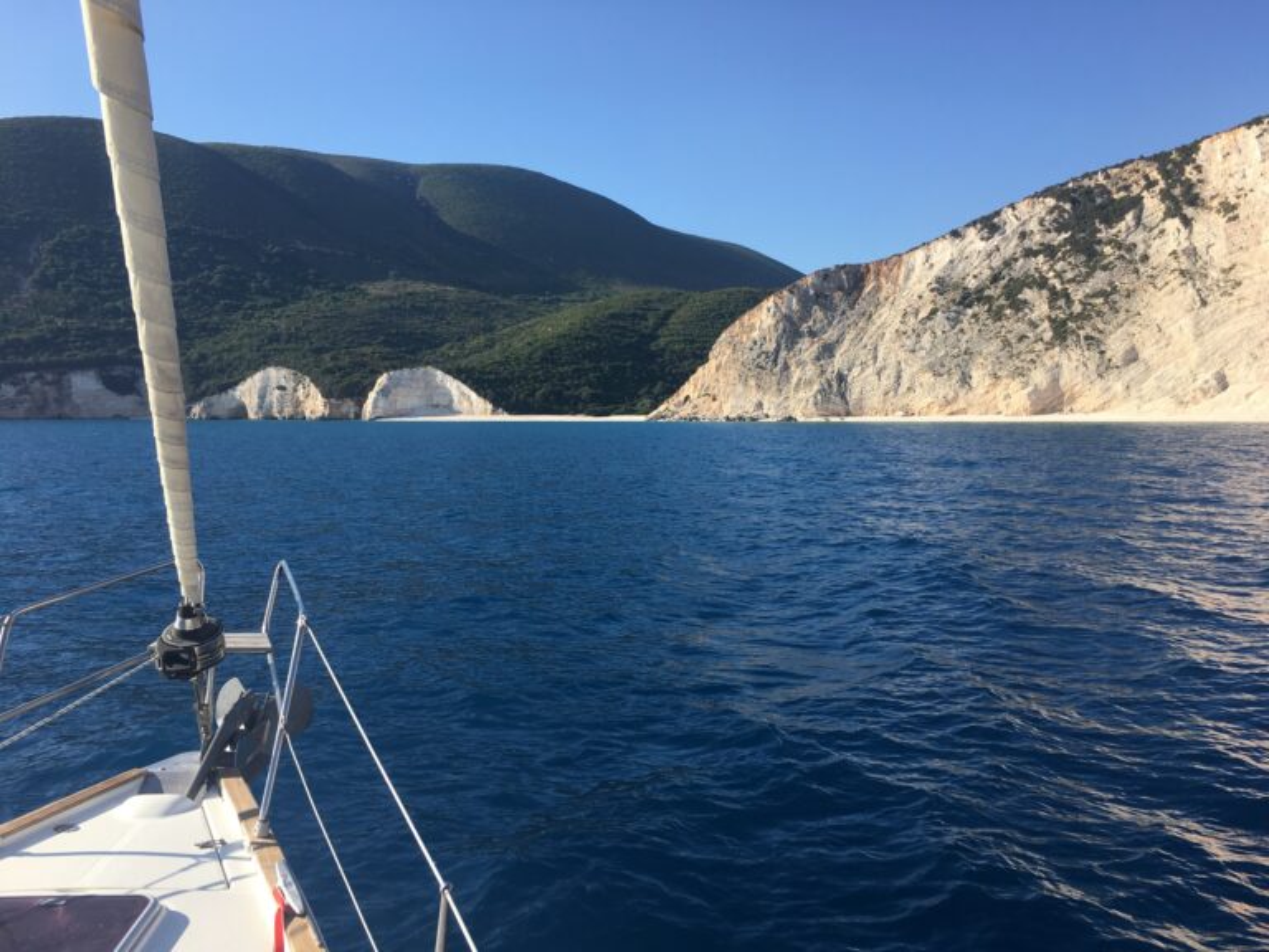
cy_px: 476
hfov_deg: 61.7
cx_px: 634
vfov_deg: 48.2
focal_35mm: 29
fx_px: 1063
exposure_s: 1/1131
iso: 25
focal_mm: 4.15
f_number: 2.2
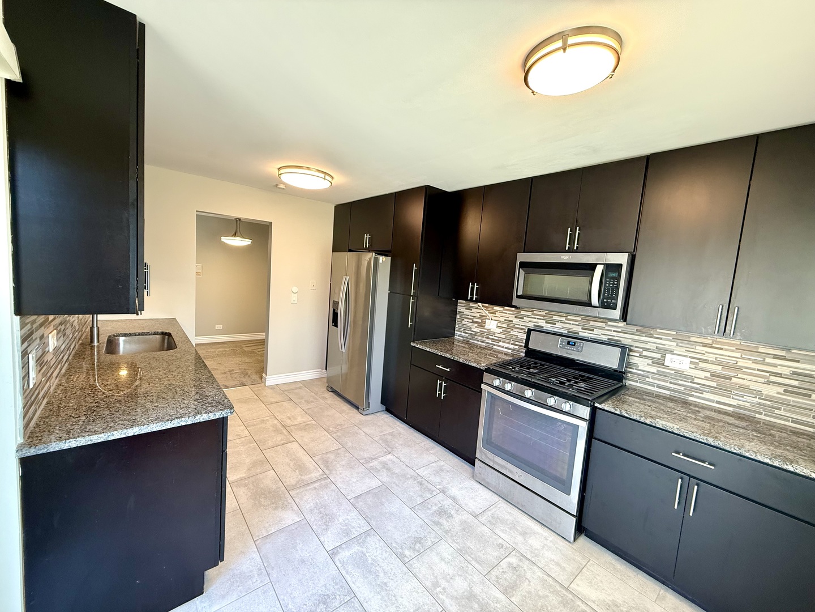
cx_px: 408
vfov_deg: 85.7
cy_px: 306
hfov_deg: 102.1
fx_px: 330
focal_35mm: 14
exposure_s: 1/60
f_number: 2.2
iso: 200
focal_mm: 2.22
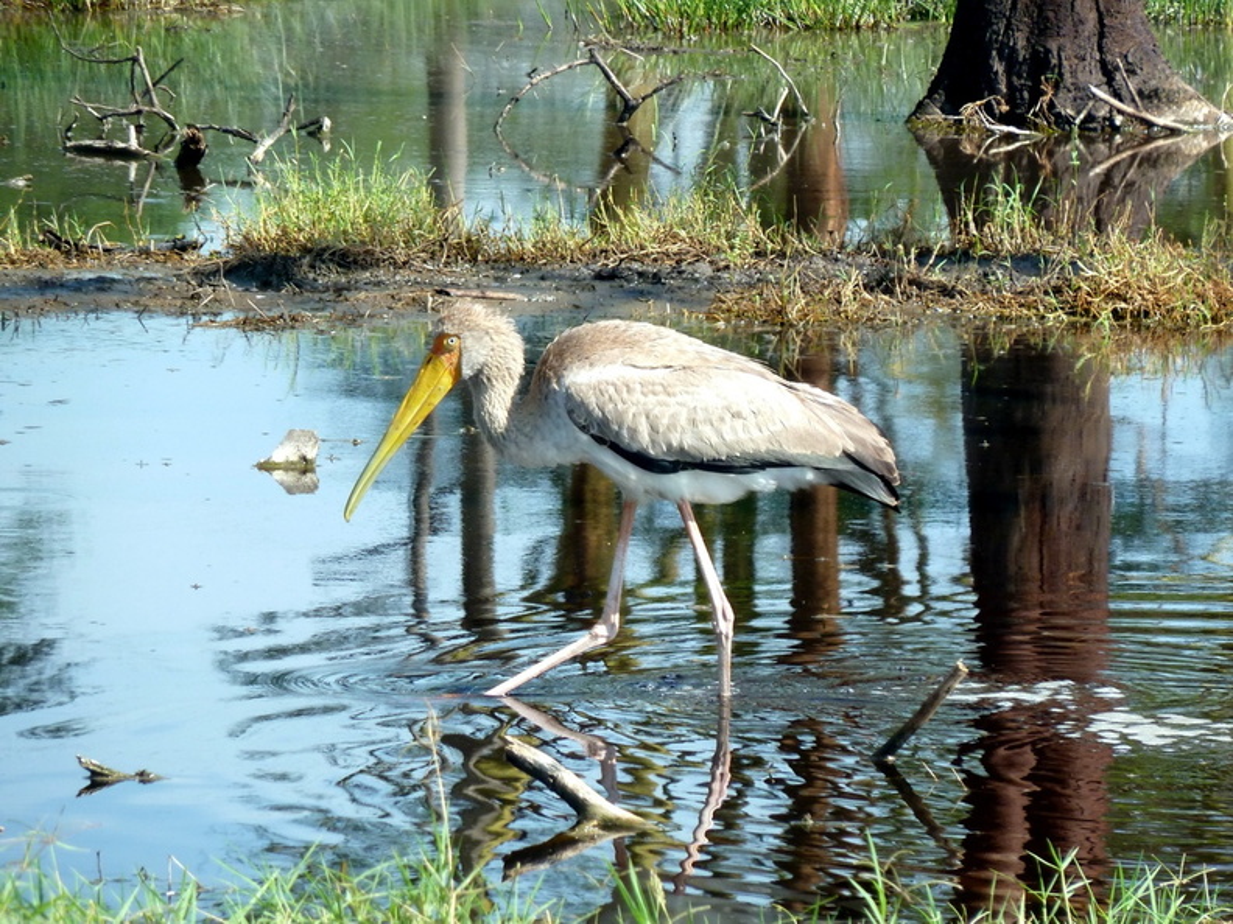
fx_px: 9261
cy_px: 462
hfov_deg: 7.6
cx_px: 616
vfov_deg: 5.7
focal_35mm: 260
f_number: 4.7
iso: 160
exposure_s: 1/320
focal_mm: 42.6
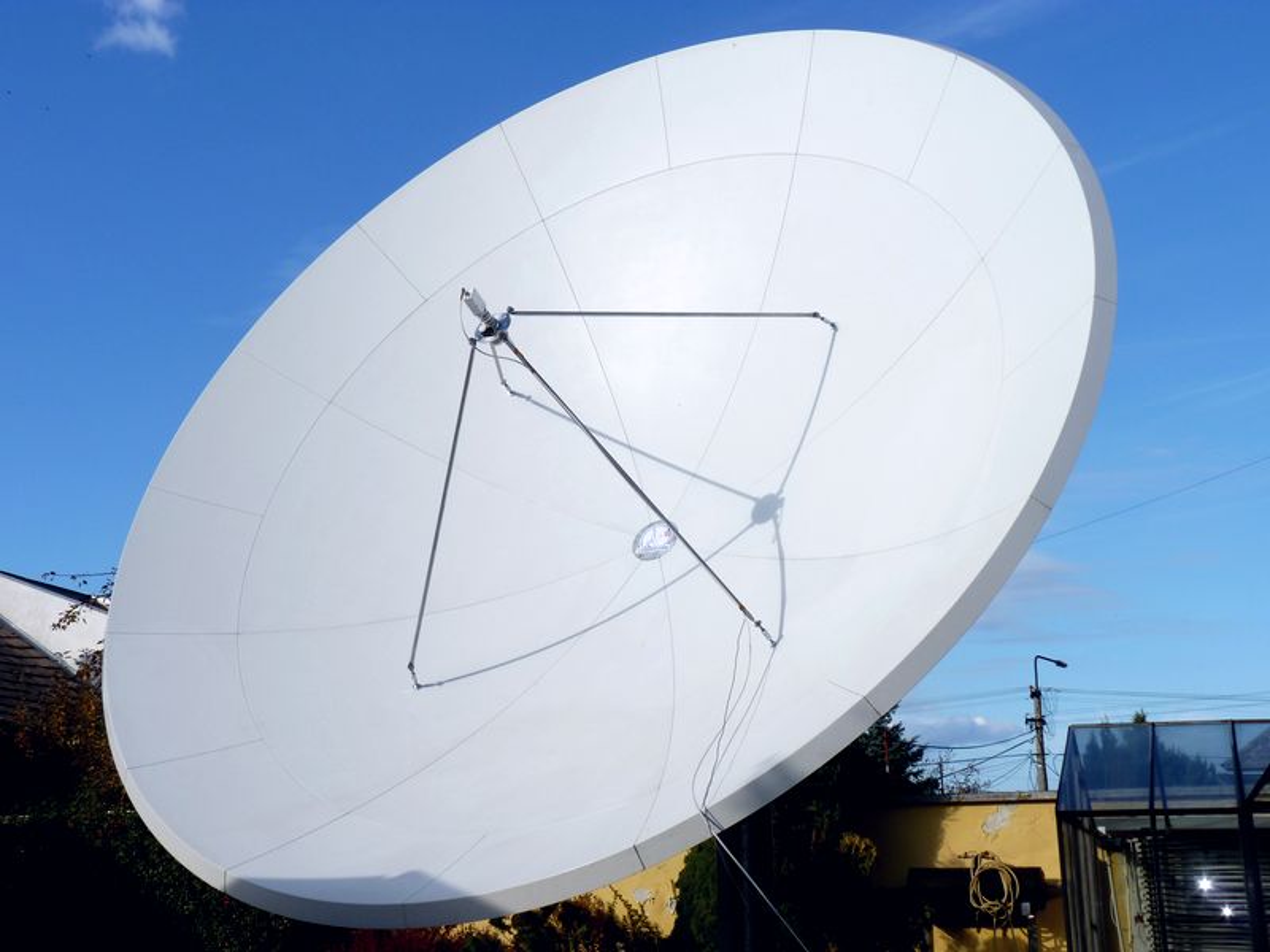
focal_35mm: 52
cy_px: 476
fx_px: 1908
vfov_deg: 28.0
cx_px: 635
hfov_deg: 36.8
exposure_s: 1/500
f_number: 5.6
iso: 100
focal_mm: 9.2
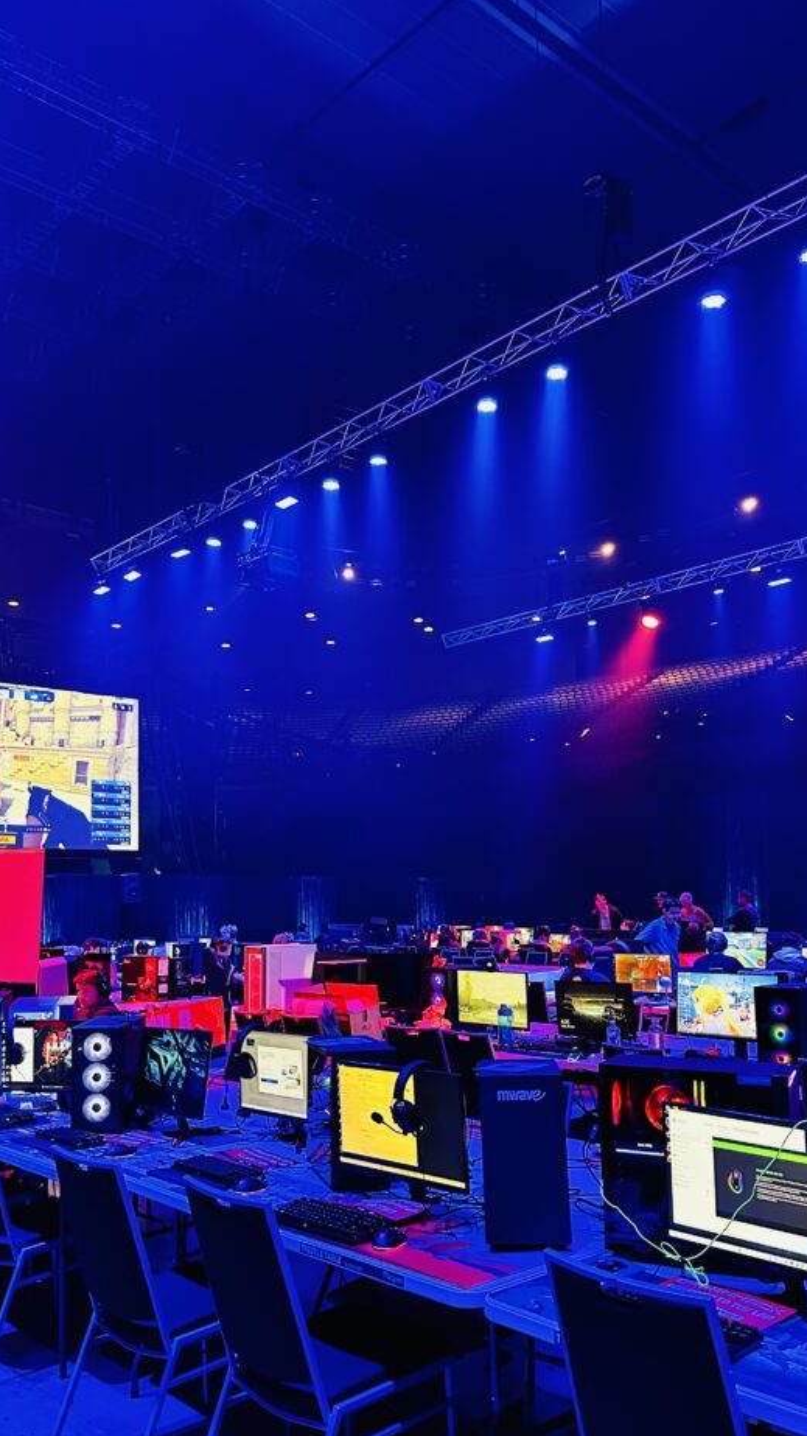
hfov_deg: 40.2
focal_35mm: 29
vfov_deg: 65.9
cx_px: 397
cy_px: 792
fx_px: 1104
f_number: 1.78
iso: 800
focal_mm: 6.86
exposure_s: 1/50
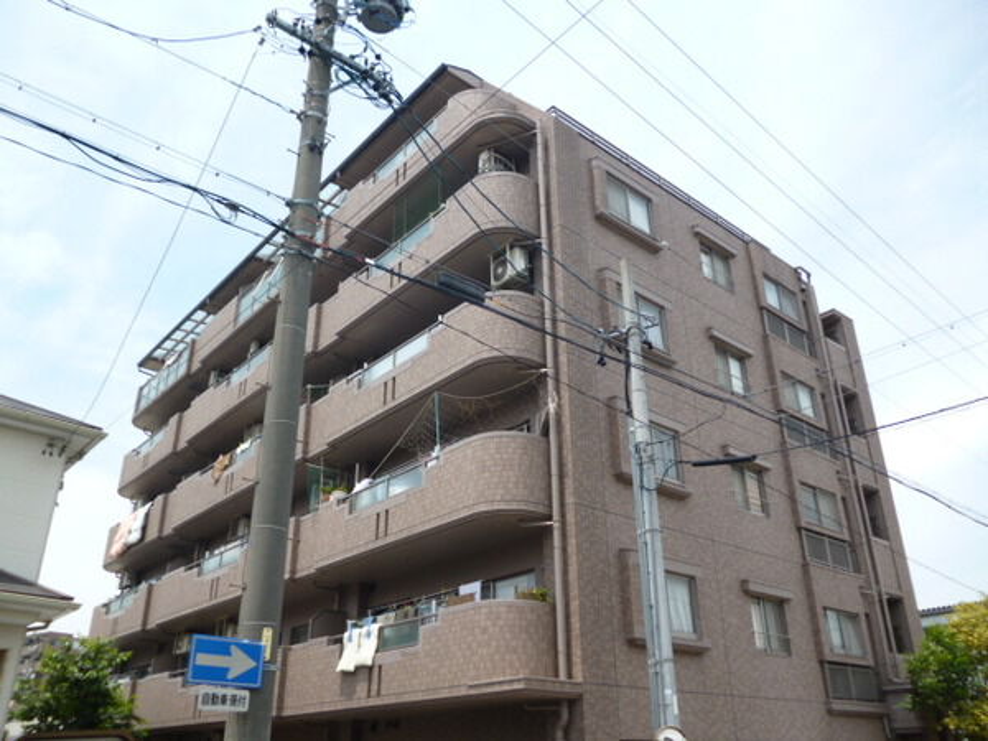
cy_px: 370
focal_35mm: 28
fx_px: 799
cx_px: 494
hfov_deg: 63.4
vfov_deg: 49.7
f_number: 9
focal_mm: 5
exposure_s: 1/80
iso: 100
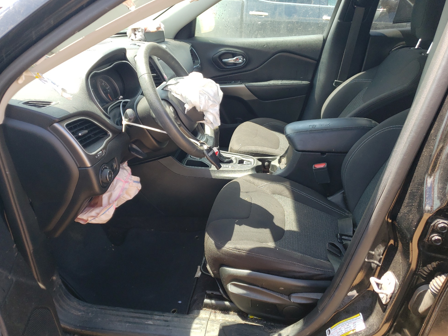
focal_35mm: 27
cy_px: 166
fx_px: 349
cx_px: 224
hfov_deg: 65.3
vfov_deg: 51.4
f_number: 1.5
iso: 50
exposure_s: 1/312
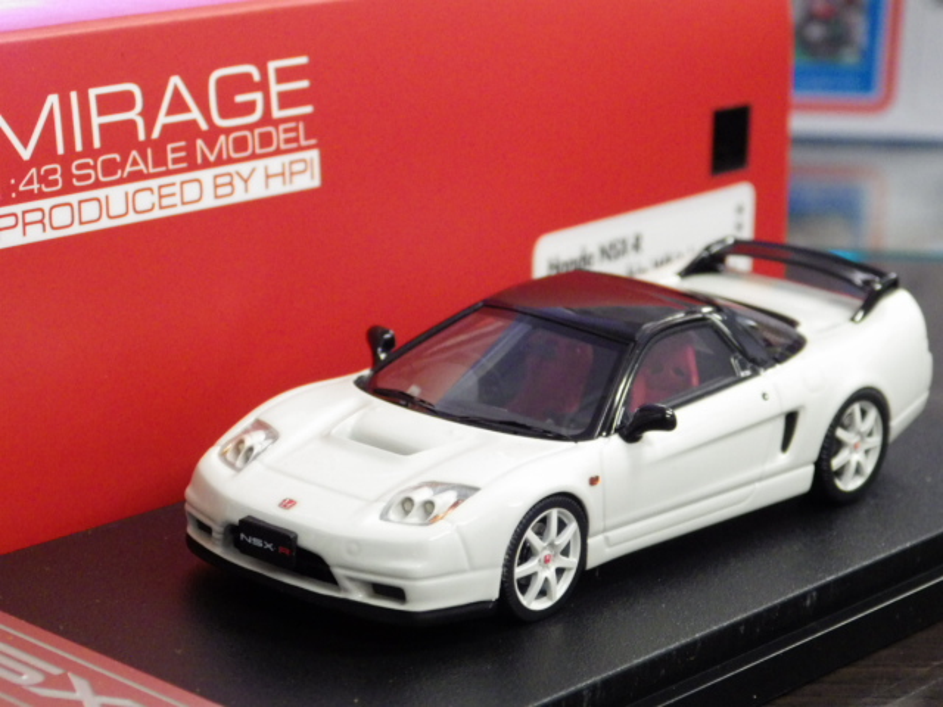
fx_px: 2806
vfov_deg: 14.4
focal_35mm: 103
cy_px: 354
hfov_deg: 19.1
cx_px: 472
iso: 800
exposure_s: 1/30
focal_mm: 18.4
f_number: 4.6
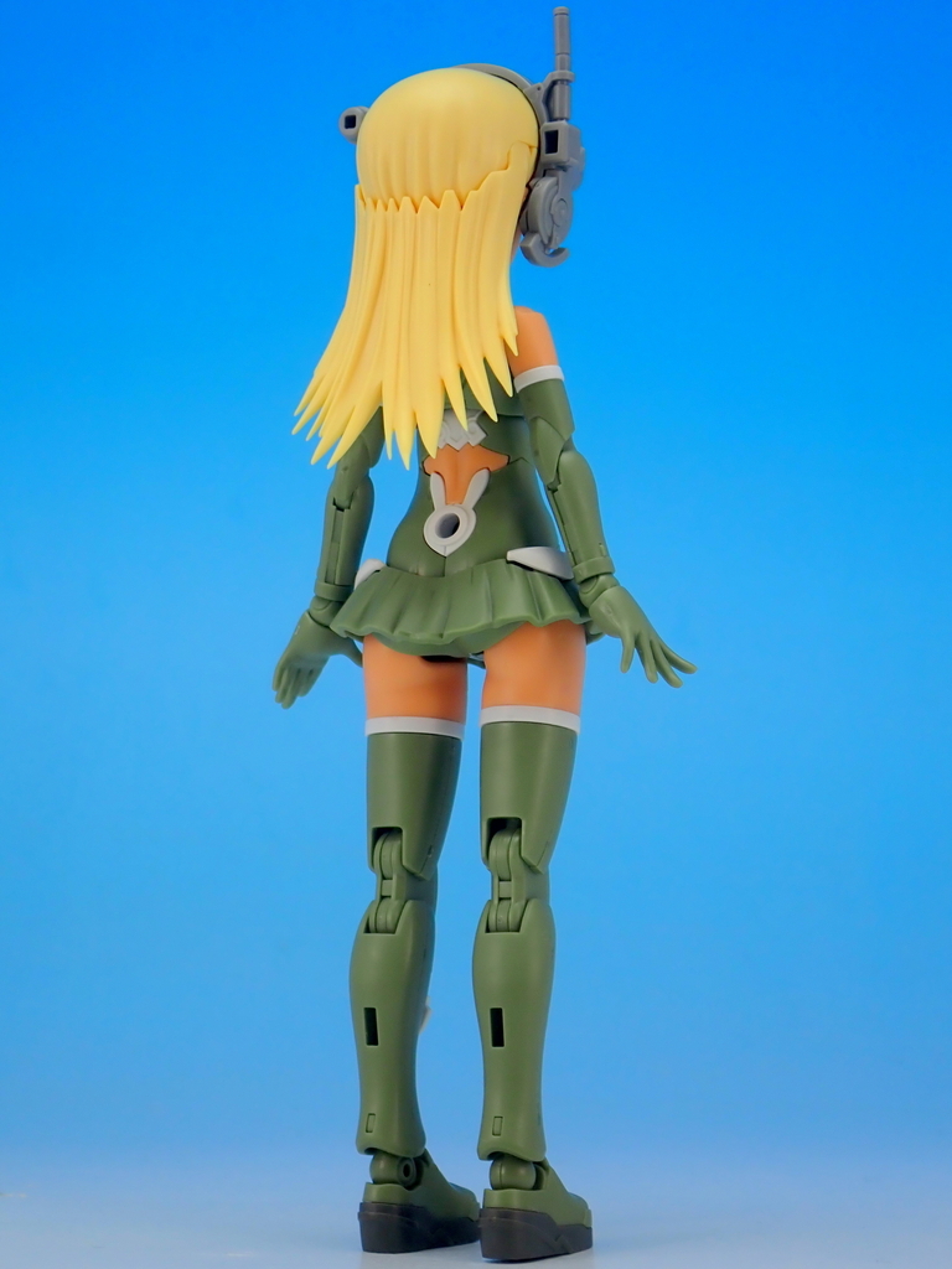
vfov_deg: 19.6
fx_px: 3667
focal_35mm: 100
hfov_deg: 14.8
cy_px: 634
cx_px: 476
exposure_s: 1/13
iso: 100
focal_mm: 18
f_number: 4.9
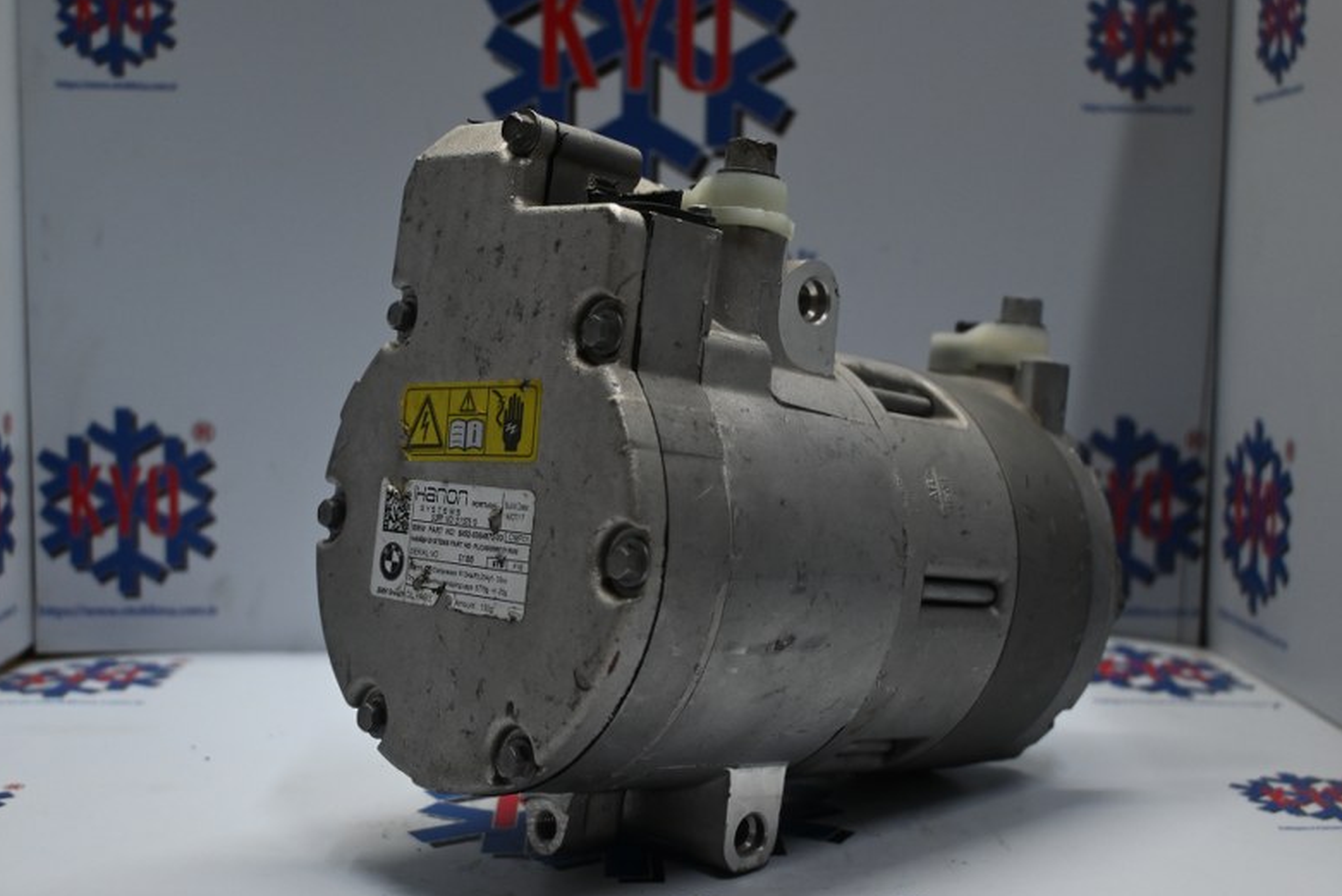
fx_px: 1603
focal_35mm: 43
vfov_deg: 31.2
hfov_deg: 45.4
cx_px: 682
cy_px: 451
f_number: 4.5
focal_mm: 28
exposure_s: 1/125
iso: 800
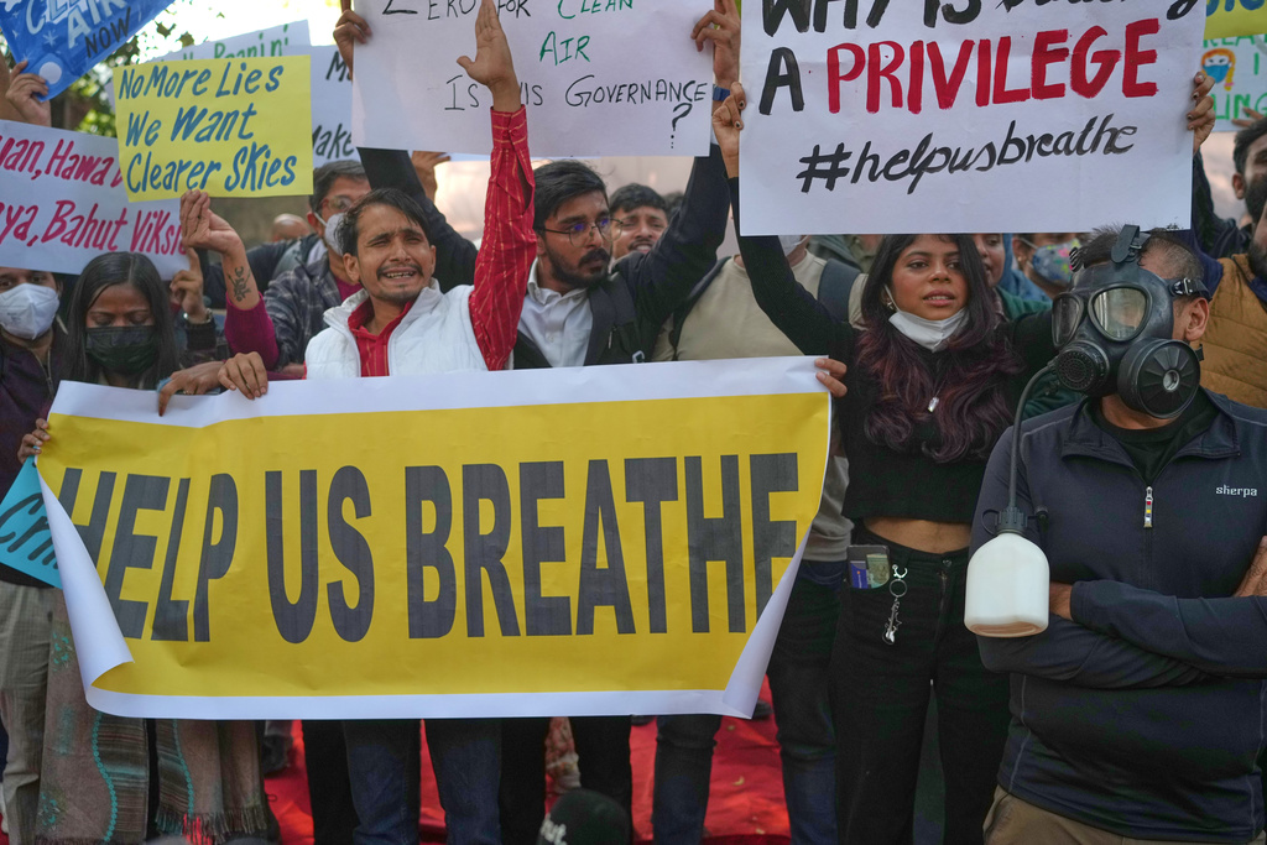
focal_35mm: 35
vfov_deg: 37.9
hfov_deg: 54.4
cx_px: 634
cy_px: 422
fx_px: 1232
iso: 800
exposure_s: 1/1250
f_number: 2.5
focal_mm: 35
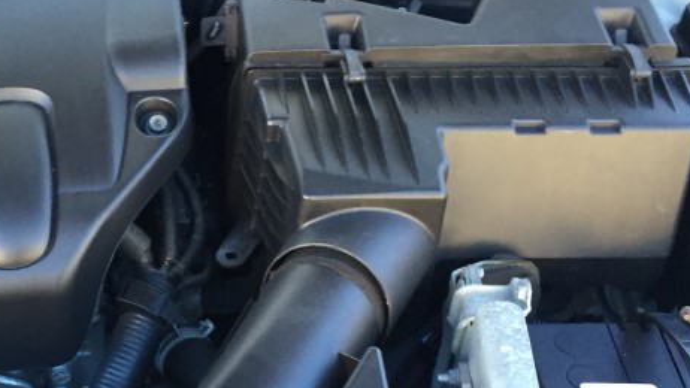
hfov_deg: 28.6
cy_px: 328
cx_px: 28
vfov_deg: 17.1
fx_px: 1281
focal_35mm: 70
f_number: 2.2
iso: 50
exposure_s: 1/30
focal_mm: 4.15
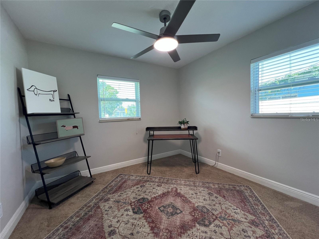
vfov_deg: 89.9
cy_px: 120
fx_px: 120
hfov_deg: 106.2
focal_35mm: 13
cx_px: 160
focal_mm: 1.57
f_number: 1.8
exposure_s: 1/120
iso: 125
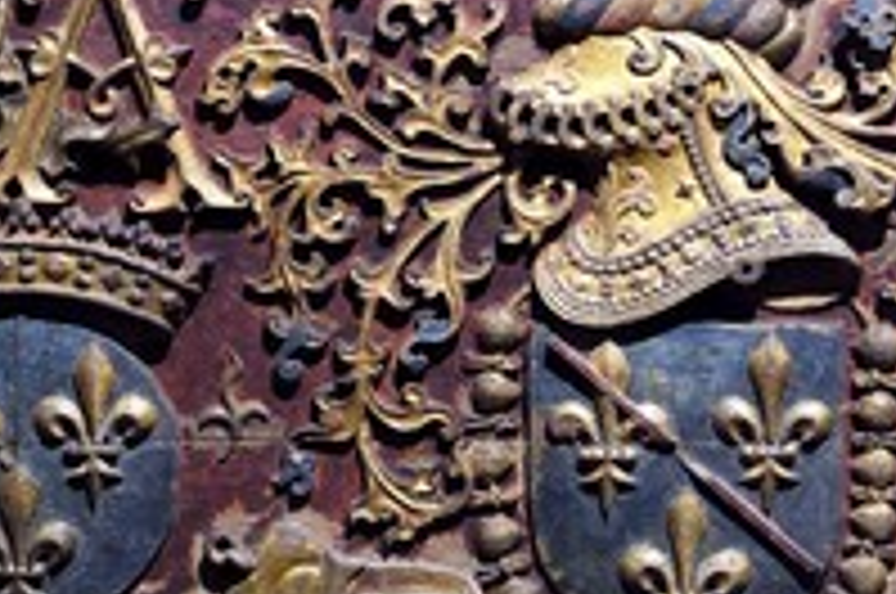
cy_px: 234
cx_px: 675
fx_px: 3678
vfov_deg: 9.2
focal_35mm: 148
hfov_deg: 13.8
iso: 1600
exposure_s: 1/25
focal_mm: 70
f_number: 5
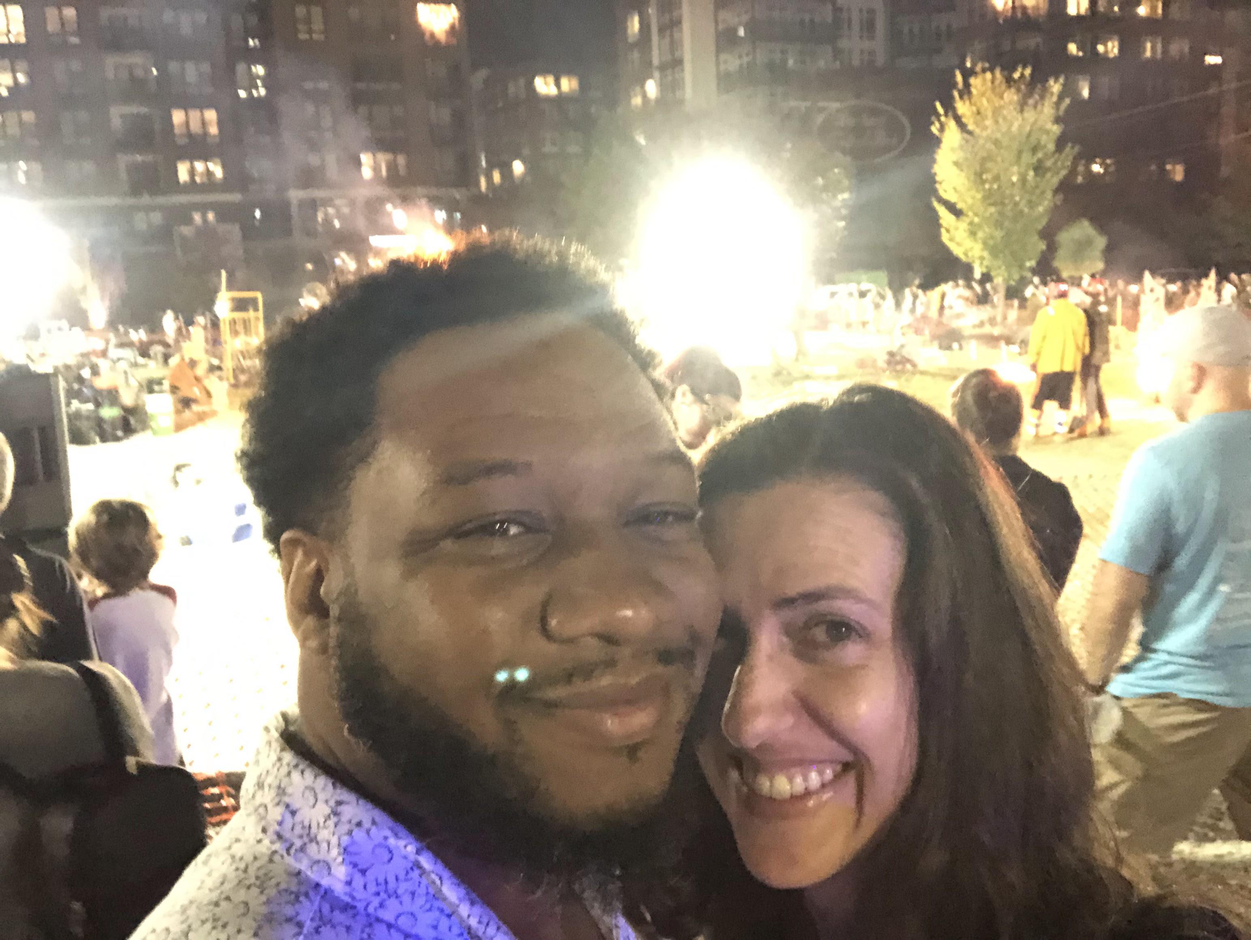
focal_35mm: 32
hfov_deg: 56.8
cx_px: 626
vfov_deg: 44.2
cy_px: 470
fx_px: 1157
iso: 1000
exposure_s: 1/15
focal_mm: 2.87
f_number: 2.2
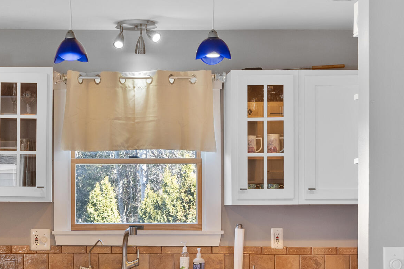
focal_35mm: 85
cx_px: 69
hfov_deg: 23.5
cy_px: 221
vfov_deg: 15.9
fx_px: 954
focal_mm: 33
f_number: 7.1
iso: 500
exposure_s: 1/10
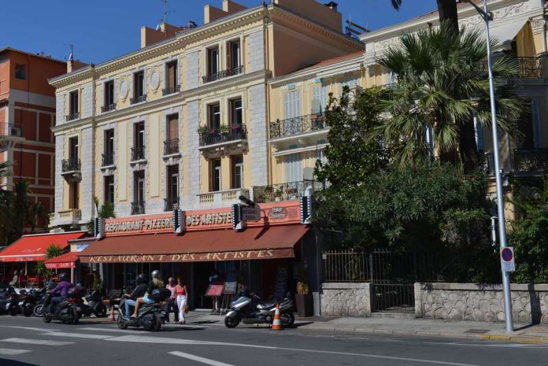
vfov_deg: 31.9
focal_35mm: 42
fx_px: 640
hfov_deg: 46.4
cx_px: 274
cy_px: 183
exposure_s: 1/250
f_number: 8
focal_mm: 42
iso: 125
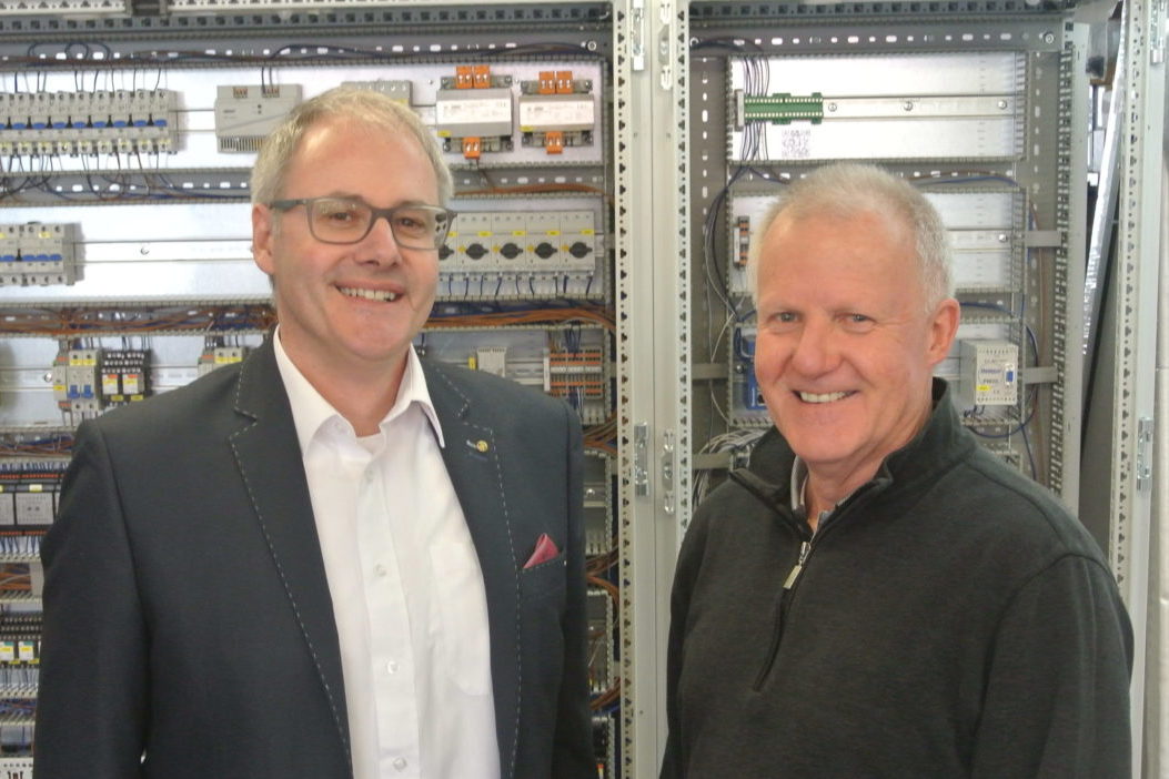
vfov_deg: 27.5
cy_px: 390
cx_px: 584
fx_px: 1591
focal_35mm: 49
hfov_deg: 40.3
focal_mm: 18.2
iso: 720
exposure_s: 1/60
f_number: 4.5
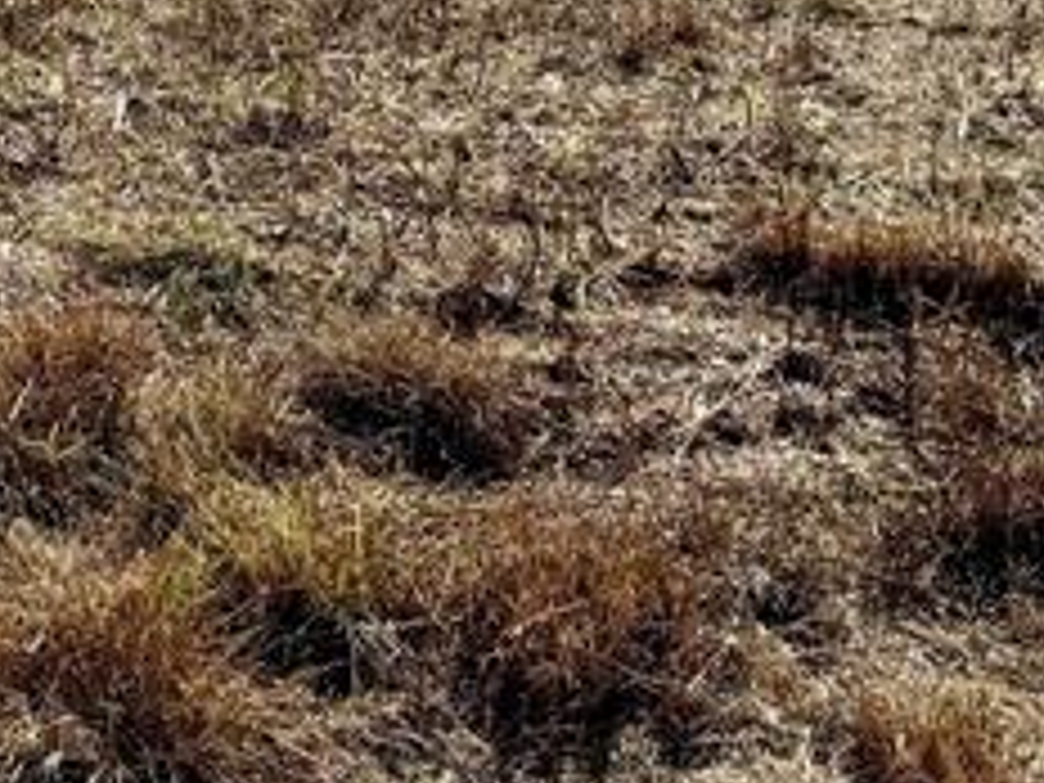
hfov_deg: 18.0
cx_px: -27
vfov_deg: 13.2
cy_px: -382
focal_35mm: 106
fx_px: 3197
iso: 80
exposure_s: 1/9009
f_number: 1.78
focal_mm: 6.76
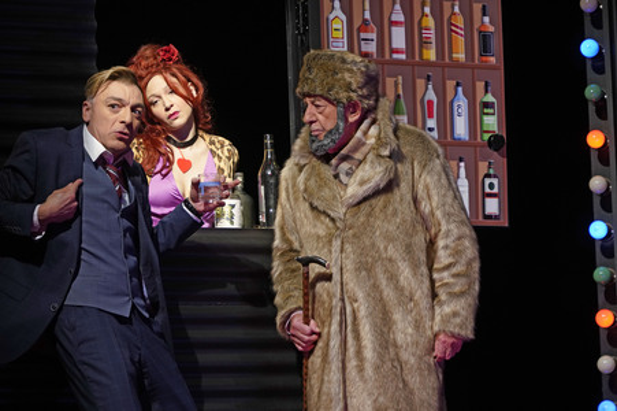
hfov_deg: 12.1
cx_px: 308
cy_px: 206
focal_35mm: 170
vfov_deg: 8.1
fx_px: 2911
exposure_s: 1/250
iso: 2000
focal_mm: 170
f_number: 5.6
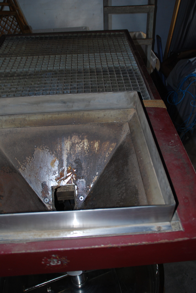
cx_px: 98
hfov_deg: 40.1
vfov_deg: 57.2
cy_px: 146
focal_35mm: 33
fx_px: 269
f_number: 3.5
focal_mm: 22
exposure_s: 1/60
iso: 200
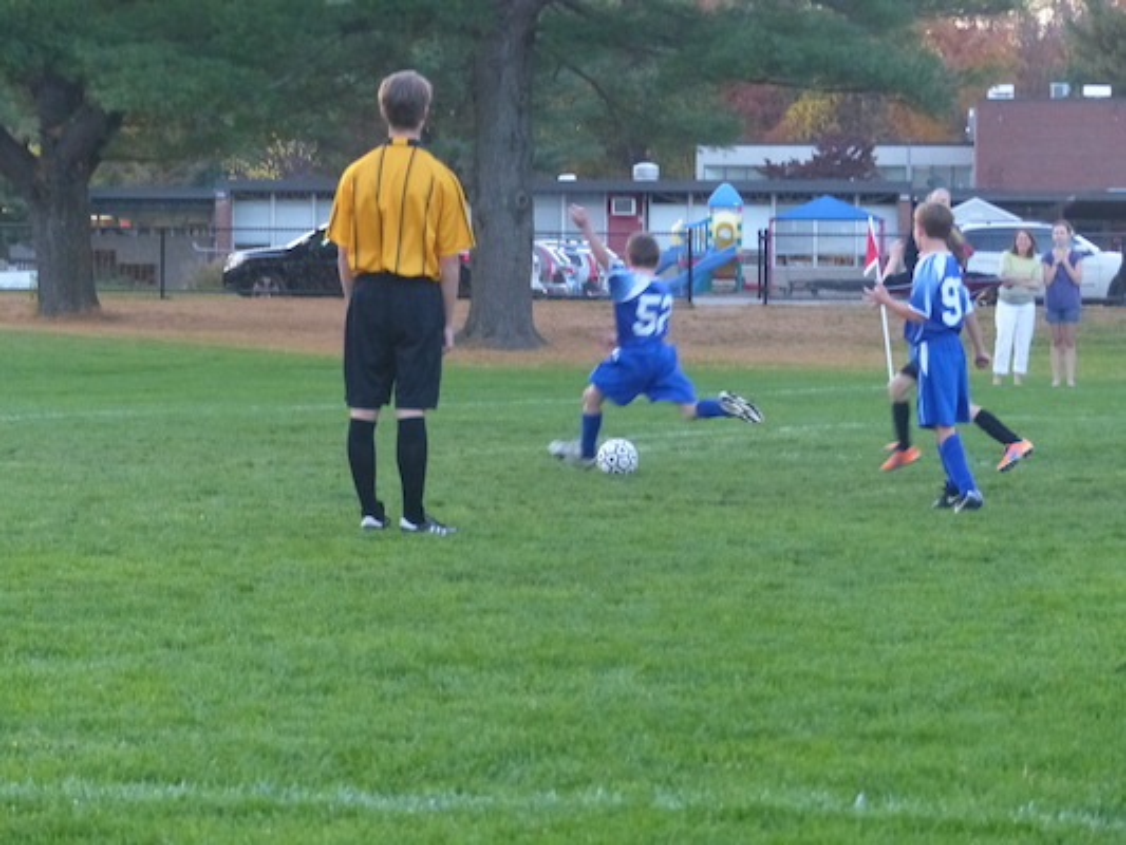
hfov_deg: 14.3
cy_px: 422
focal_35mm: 138
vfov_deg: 10.8
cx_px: 563
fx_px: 4490
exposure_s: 1/125
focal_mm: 24.8
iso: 800
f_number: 2.8
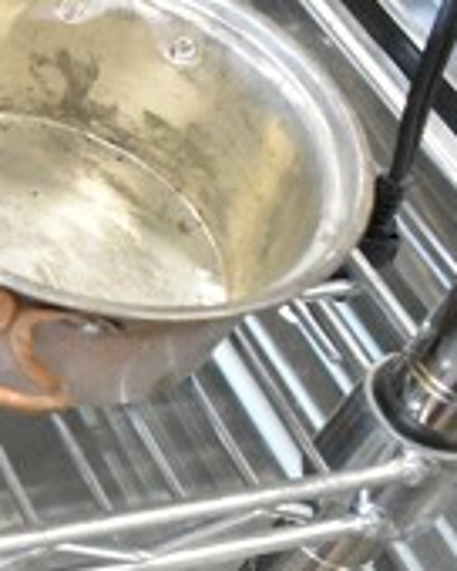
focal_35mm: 91
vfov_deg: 20.9
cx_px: -501
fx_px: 1539
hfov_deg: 13.9
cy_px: 148
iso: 6400
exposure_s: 1/100
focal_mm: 18
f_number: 5
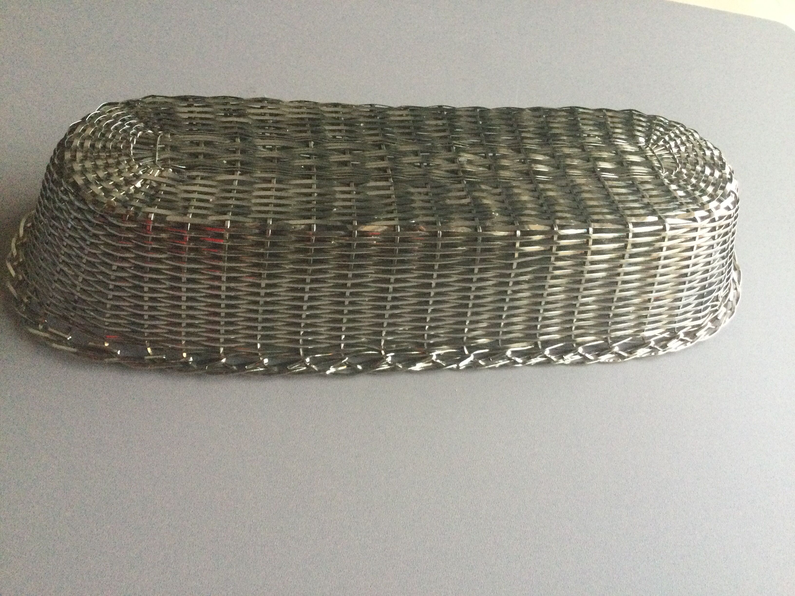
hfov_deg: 58.4
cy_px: 298
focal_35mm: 31
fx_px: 712
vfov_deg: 45.4
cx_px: 398
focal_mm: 3.3
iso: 200
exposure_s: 1/25
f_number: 2.4
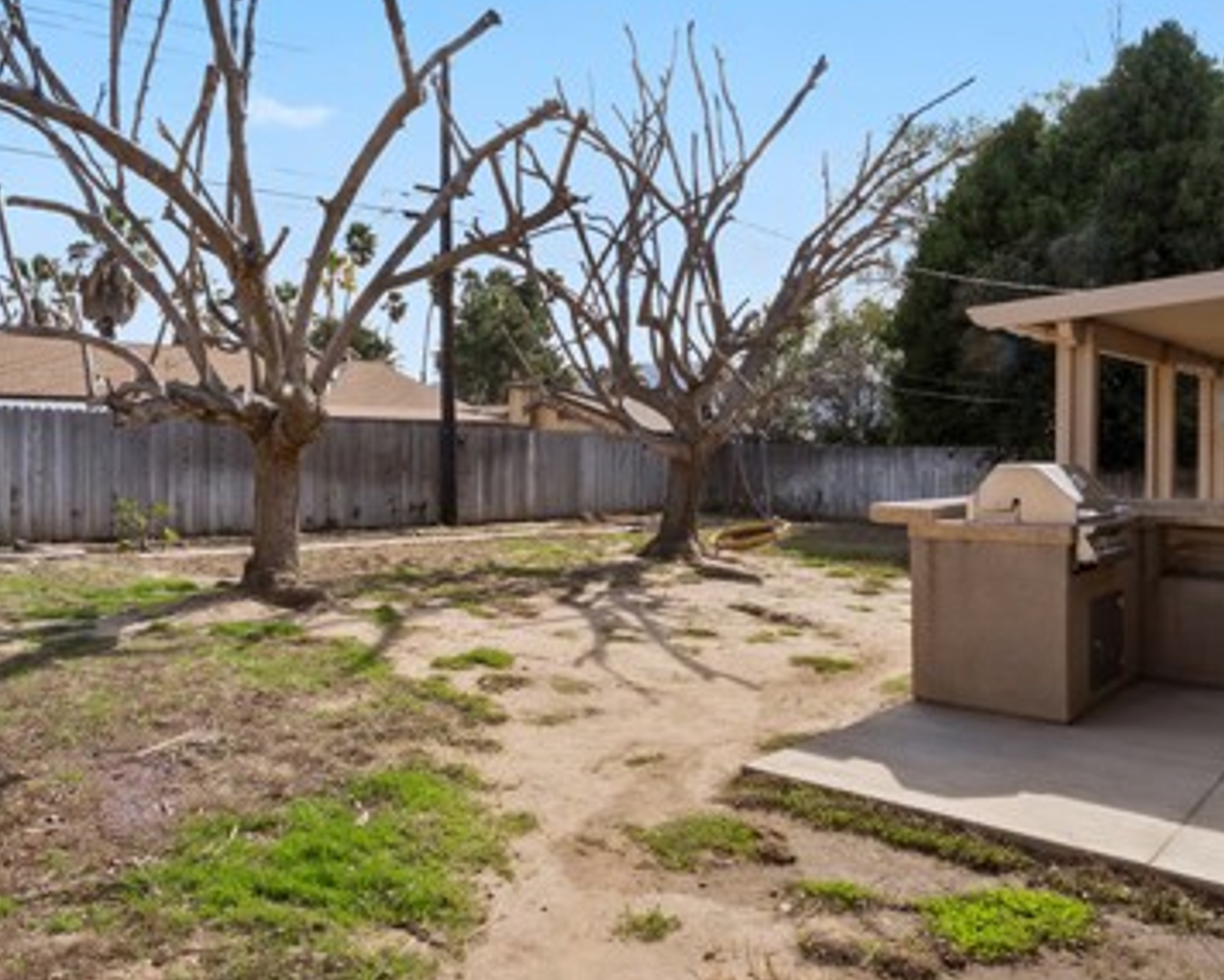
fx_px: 978
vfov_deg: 52.9
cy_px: 407
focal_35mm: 27
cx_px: 468
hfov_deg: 63.3
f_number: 22
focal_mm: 16
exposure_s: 1/13
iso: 100
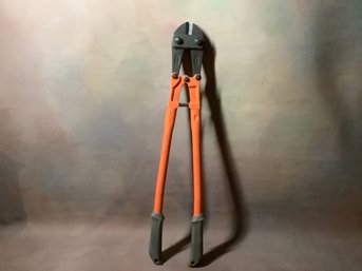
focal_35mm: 31
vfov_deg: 45.4
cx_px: 181
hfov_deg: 58.4
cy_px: 136
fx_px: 324
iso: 640
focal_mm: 3.3
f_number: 2.4
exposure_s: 1/30
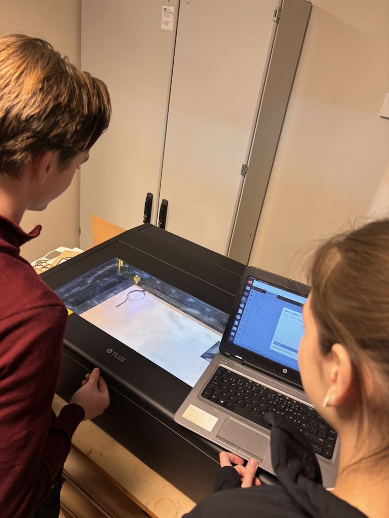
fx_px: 390
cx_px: 194
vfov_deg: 67.3
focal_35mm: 26
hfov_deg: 53.1
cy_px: 259
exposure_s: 1/50
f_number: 1.6
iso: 100
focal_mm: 5.96
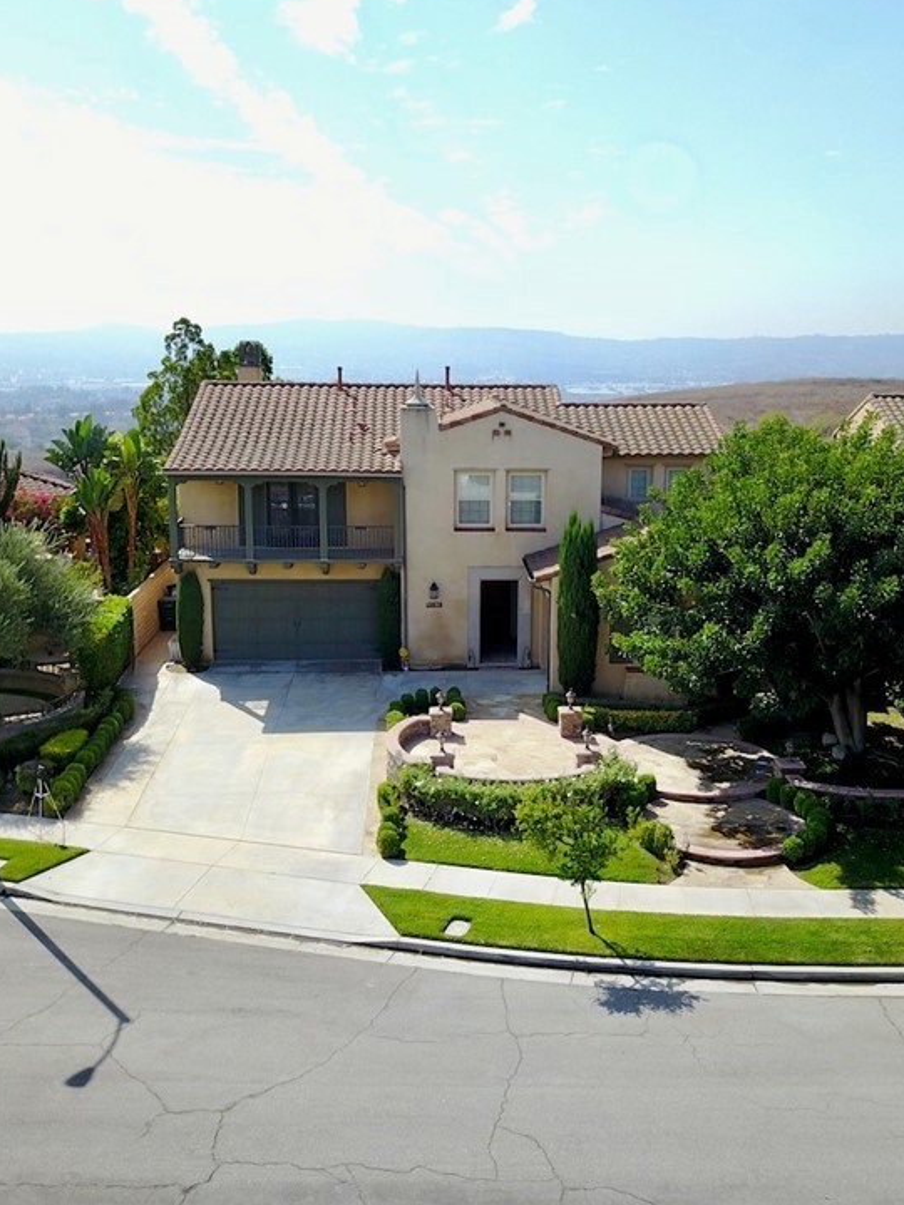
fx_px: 1288
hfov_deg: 38.7
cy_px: 591
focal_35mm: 37
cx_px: 477
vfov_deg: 50.1
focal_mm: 4.73
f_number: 2.2
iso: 100
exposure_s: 1/982
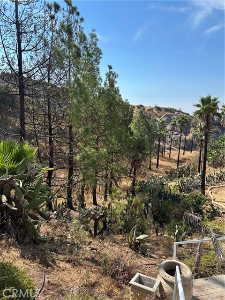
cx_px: 112
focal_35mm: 24
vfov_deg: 71.6
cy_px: 150
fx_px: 208
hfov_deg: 56.8
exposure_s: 1/3597
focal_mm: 6.86
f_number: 1.78
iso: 80
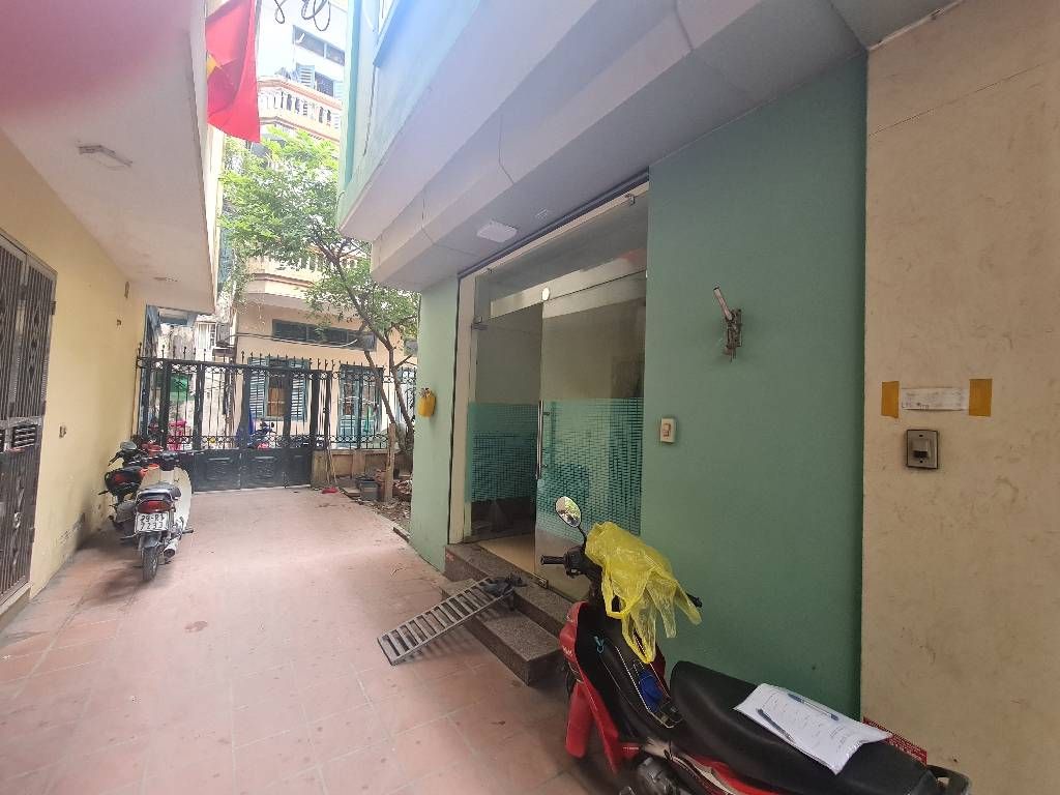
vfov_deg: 89.9
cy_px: 398
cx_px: 530
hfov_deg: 106.2
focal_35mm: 13
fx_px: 398
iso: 200
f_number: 2.2
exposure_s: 1/50
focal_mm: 2.2
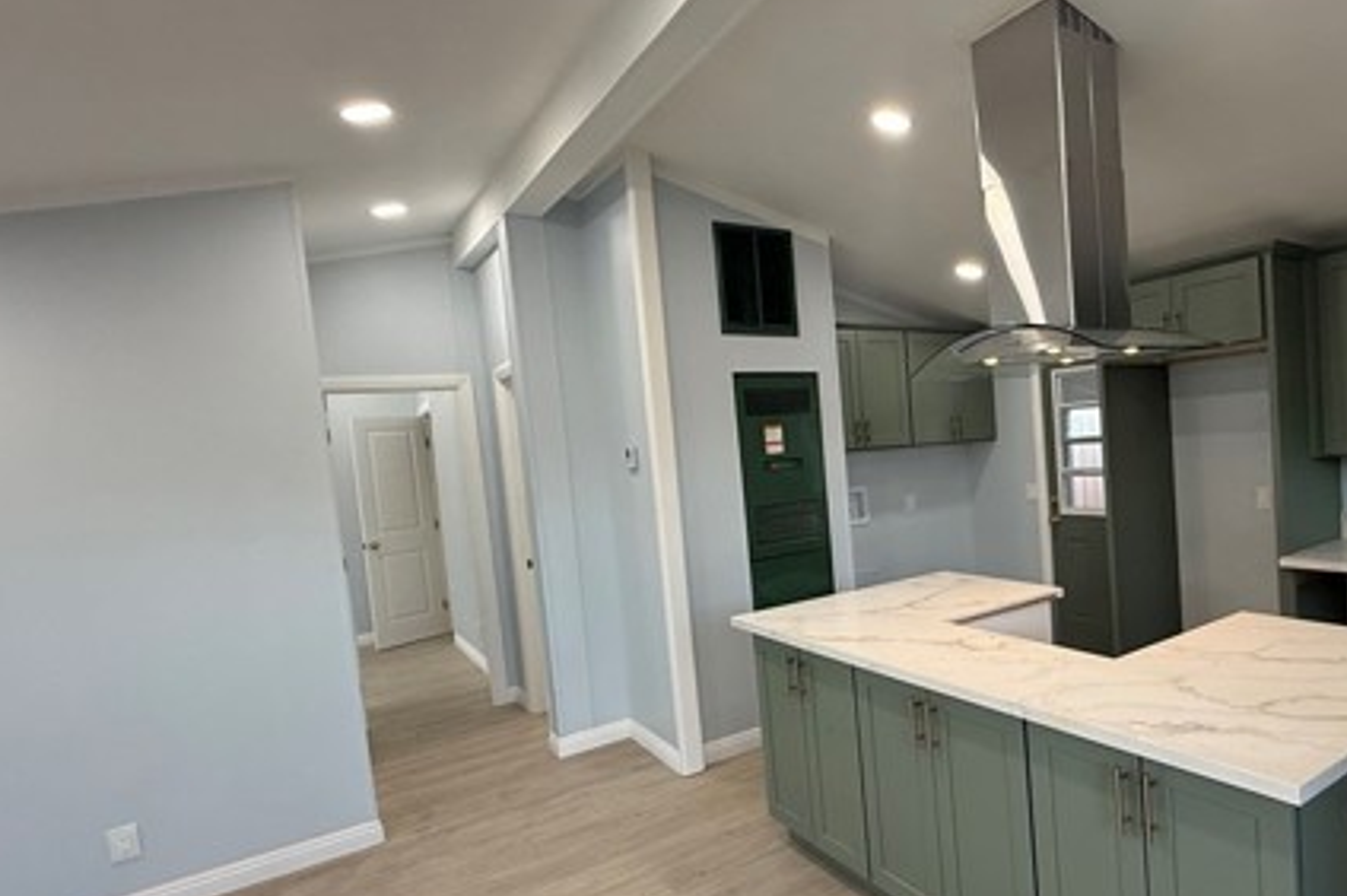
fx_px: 823
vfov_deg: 57.1
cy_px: 483
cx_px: 950
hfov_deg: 74.9
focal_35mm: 22
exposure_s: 1/120
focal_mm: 2.22
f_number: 2.2
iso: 160
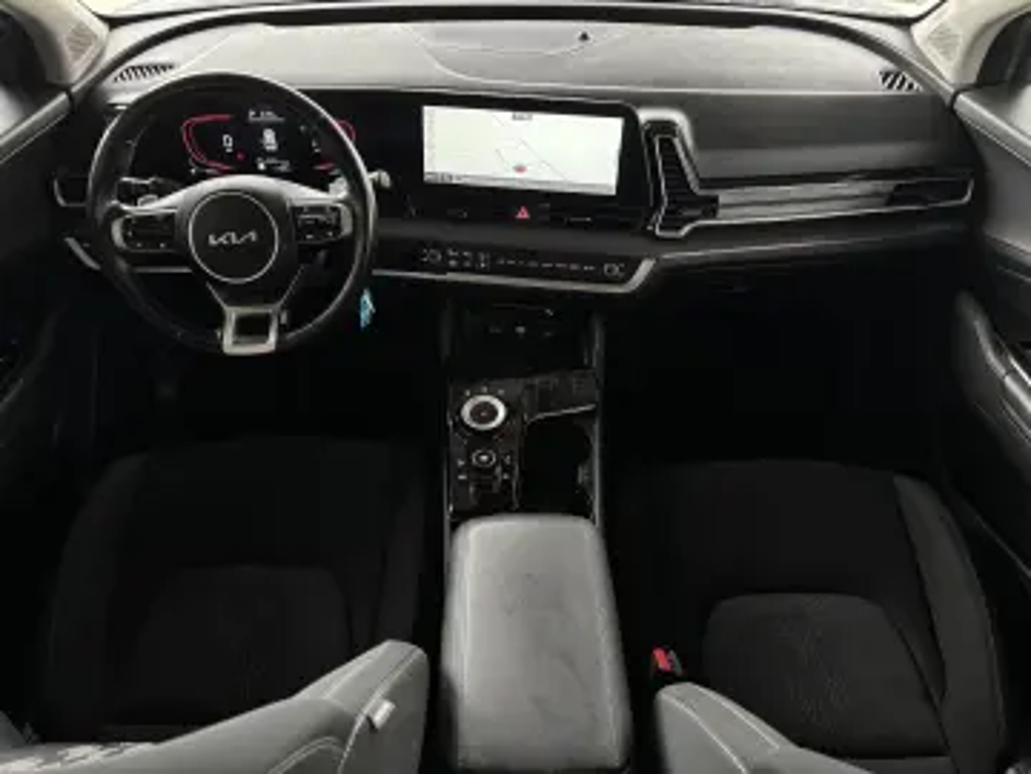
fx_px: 774
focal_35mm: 26
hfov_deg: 67.3
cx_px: 516
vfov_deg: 53.1
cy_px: 387
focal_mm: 5.96
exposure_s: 1/76
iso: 125
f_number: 1.6
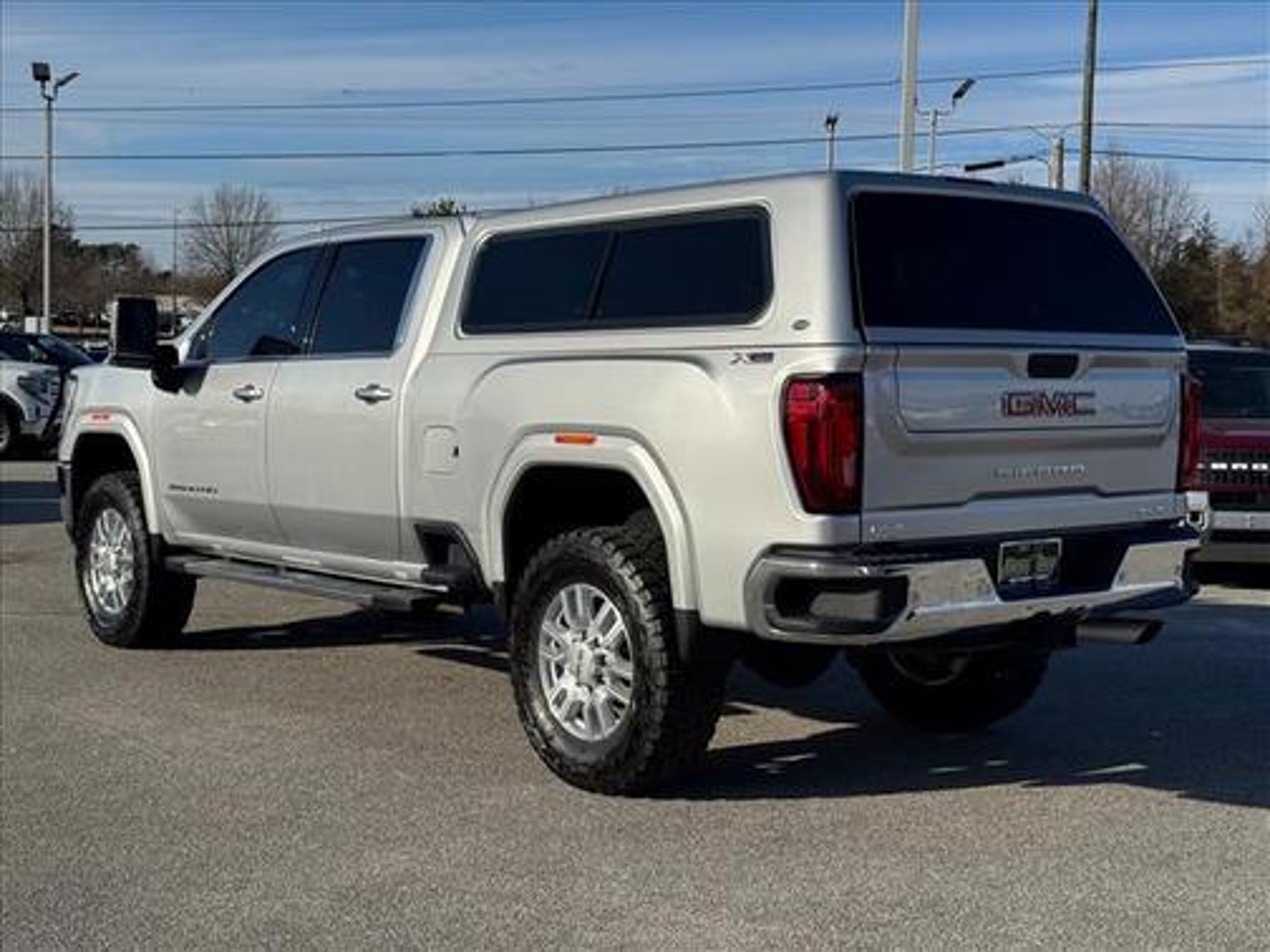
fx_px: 1761
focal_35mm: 48
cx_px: 635
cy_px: 476
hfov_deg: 39.7
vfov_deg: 30.3
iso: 64
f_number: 1.78
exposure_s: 1/7937
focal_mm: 6.76
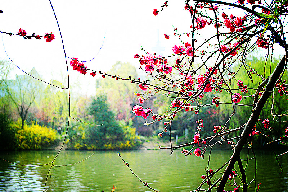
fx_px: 408
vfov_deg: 26.5
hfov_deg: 38.8
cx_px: 144
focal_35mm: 51
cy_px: 96
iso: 100
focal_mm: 34
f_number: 5
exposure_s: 1/320
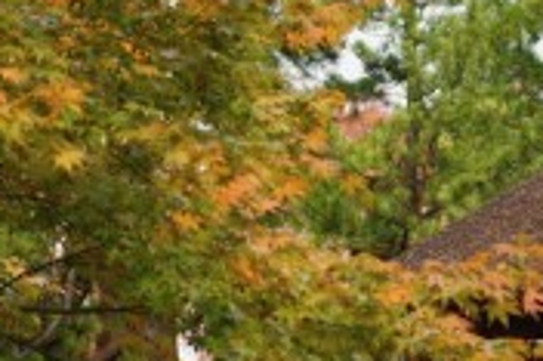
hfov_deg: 6.9
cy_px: 307
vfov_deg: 4.6
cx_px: 543
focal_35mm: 298
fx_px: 4491
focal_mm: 50
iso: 200
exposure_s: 1/500
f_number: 2.8
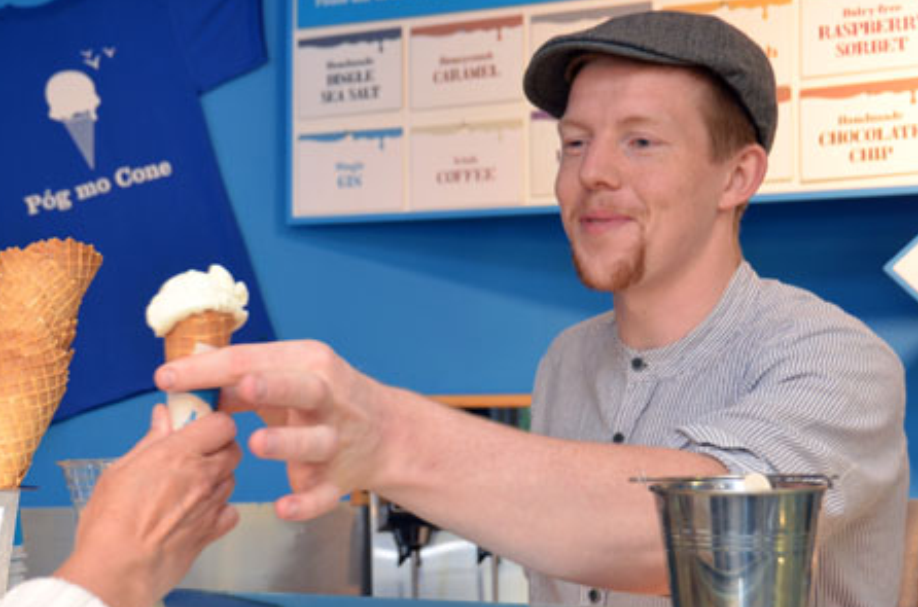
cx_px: 323
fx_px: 1671
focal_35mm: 66
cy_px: 371
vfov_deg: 20.6
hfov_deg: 30.5
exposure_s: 1/60
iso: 250
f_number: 4
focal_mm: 31
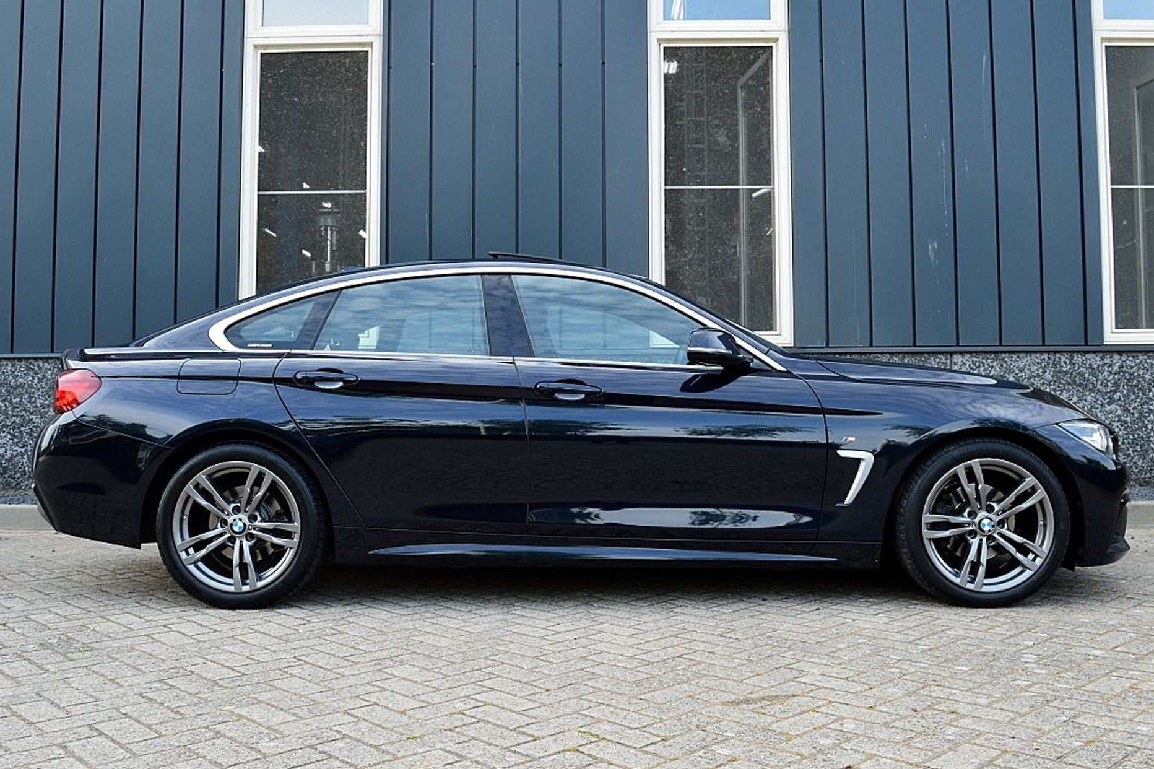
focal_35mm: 34
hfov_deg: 55.8
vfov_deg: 38.9
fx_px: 1090
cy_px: 381
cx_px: 576
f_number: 9
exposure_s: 1/125
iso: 400
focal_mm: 22
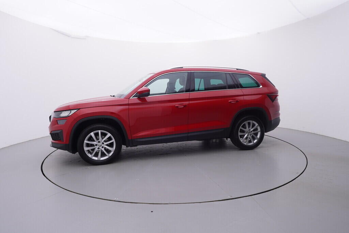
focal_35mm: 22
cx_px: 174
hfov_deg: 77.3
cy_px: 116
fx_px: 218
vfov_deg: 56.2
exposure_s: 1/80
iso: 200
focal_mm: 15
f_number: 5
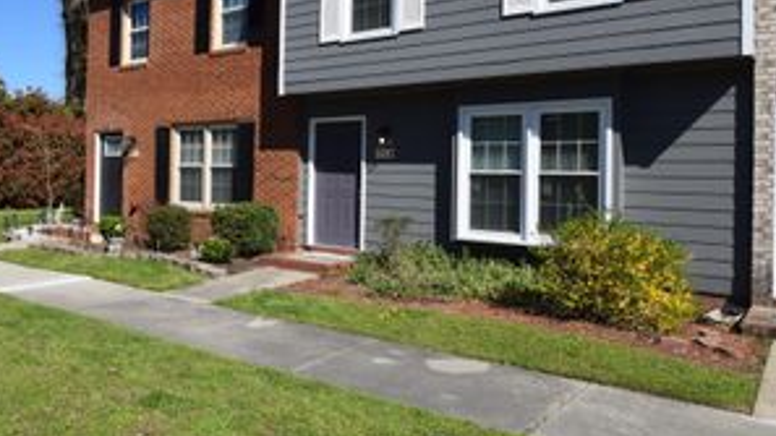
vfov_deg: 38.3
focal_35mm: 30
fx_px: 626
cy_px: 174
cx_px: 175
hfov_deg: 59.4
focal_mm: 11.5
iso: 200
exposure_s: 1/400
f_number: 10
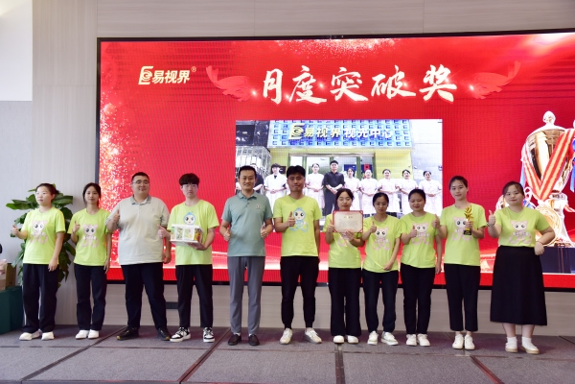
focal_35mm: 38
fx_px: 607
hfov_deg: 50.7
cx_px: 288
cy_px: 192
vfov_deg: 35.1
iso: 1000
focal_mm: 38
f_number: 5
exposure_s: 1/125
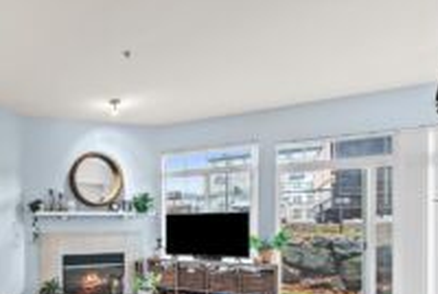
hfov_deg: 62.7
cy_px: 234
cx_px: 50
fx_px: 292
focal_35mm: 24
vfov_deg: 50.2
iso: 250
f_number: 8
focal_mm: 12
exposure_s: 1
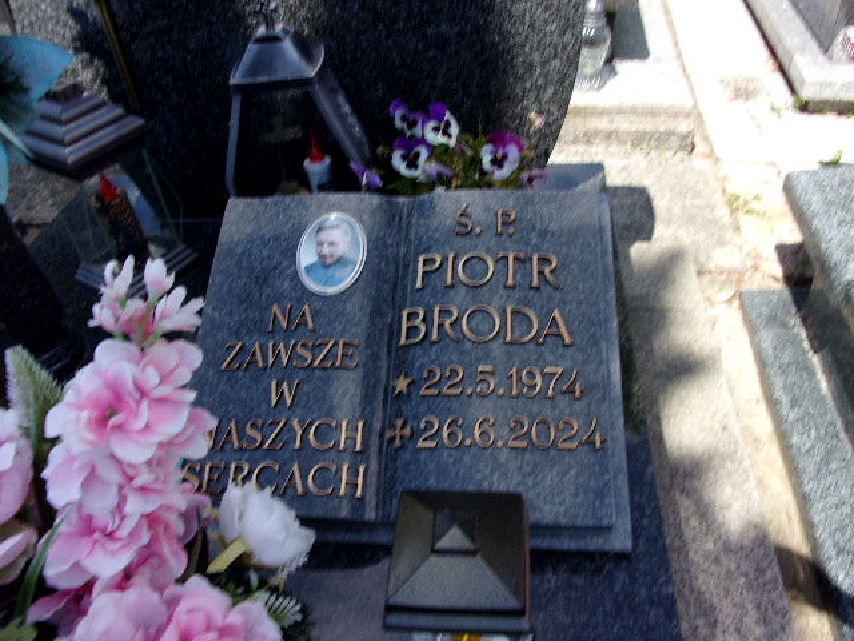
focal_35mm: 28
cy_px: 320
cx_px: 427
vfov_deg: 49.7
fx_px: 691
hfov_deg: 63.4
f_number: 10.8
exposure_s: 1/50
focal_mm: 5.1
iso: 80
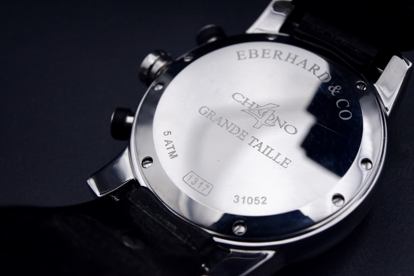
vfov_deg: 28.6
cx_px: 207
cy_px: 138
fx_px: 540
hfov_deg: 41.9
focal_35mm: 47
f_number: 9
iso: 4000
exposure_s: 1/4000
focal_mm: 31.5
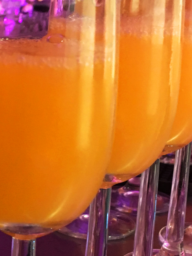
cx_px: 22
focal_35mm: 95
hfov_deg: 15.4
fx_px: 703
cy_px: 168
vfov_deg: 20.6
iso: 400
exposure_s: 1/17
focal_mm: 4.15
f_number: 2.2
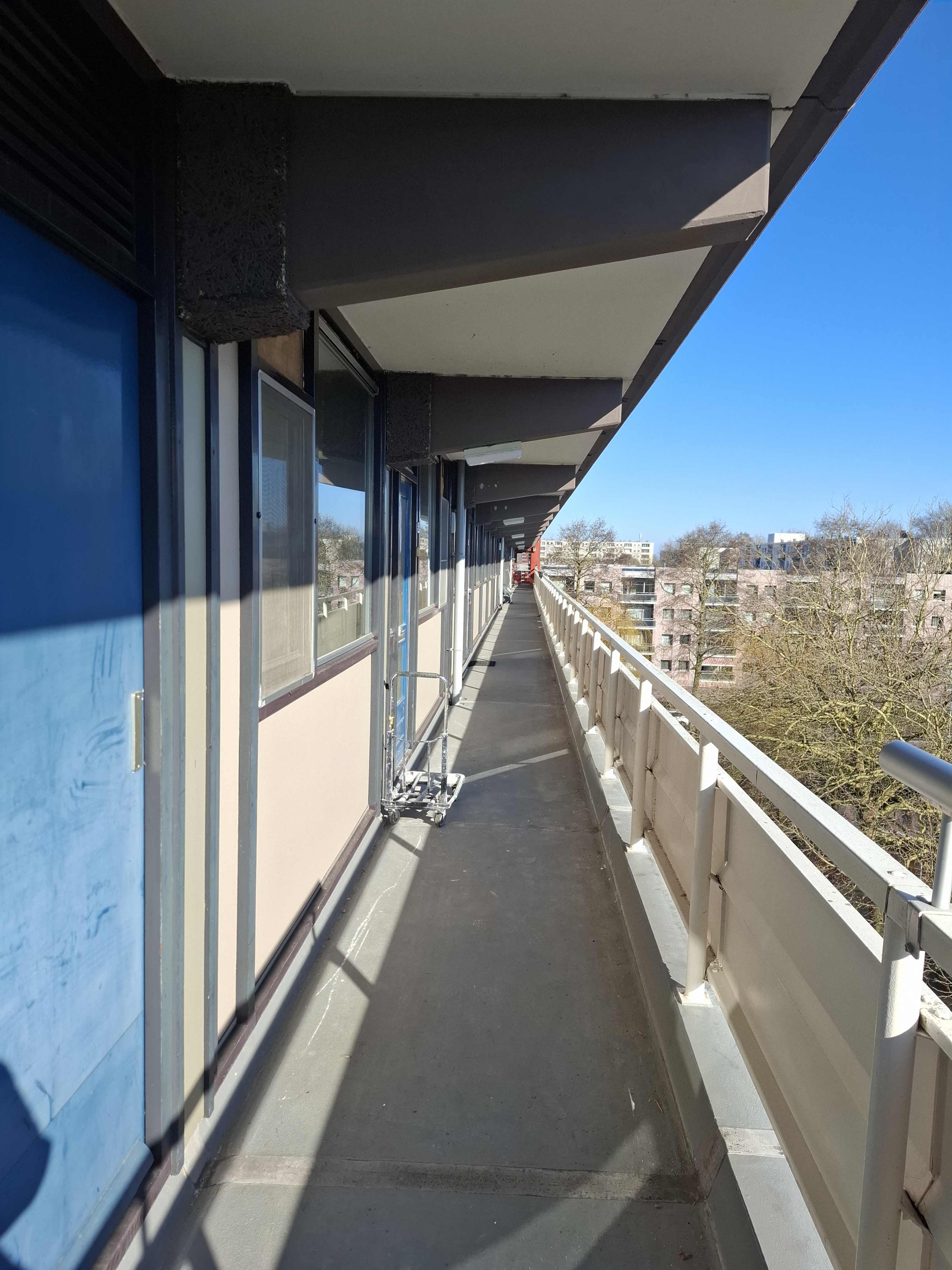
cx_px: 476
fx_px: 843
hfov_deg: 58.9
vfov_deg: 73.9
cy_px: 635
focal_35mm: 23
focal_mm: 5.54
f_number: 1.8
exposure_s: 1/1383
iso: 50
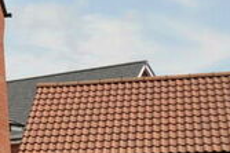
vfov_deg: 9.0
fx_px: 964
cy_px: 19
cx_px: -245
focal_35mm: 151
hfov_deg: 12.0
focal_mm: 24
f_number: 11
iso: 200
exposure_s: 1/200
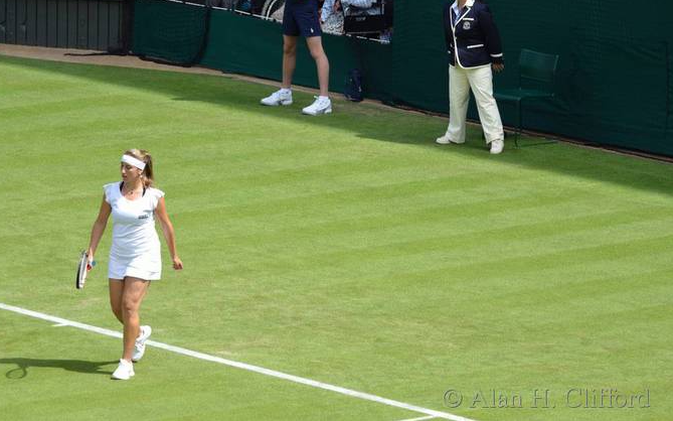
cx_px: 326
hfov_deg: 5.7
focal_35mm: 367
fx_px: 6731
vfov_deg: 3.6
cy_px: 189
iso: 200
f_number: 5.3
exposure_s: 1/640
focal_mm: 230
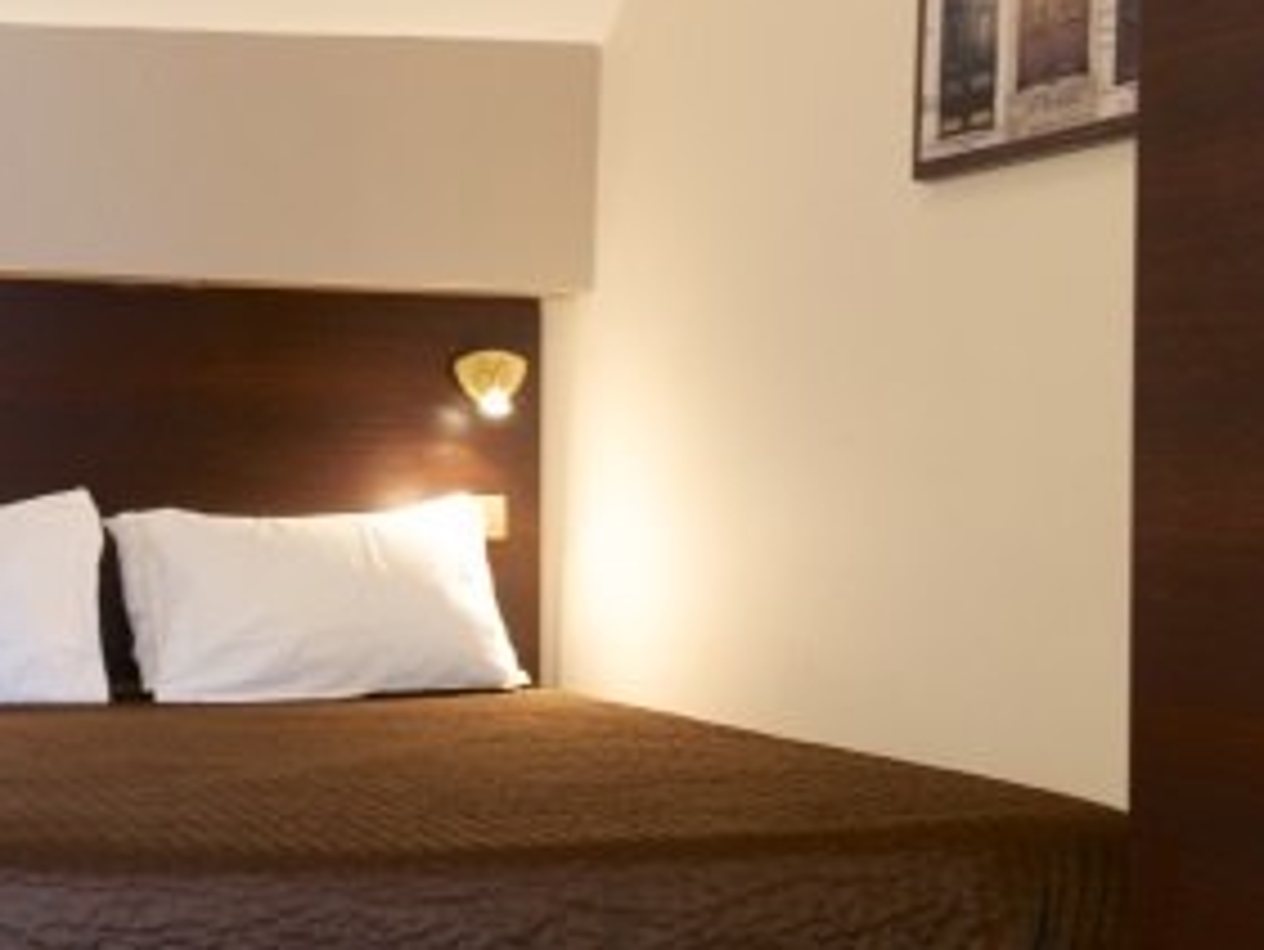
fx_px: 2374
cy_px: 486
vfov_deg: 22.6
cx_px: 360
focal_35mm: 65
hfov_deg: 29.5
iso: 1250
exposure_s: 1/5
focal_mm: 38
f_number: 13
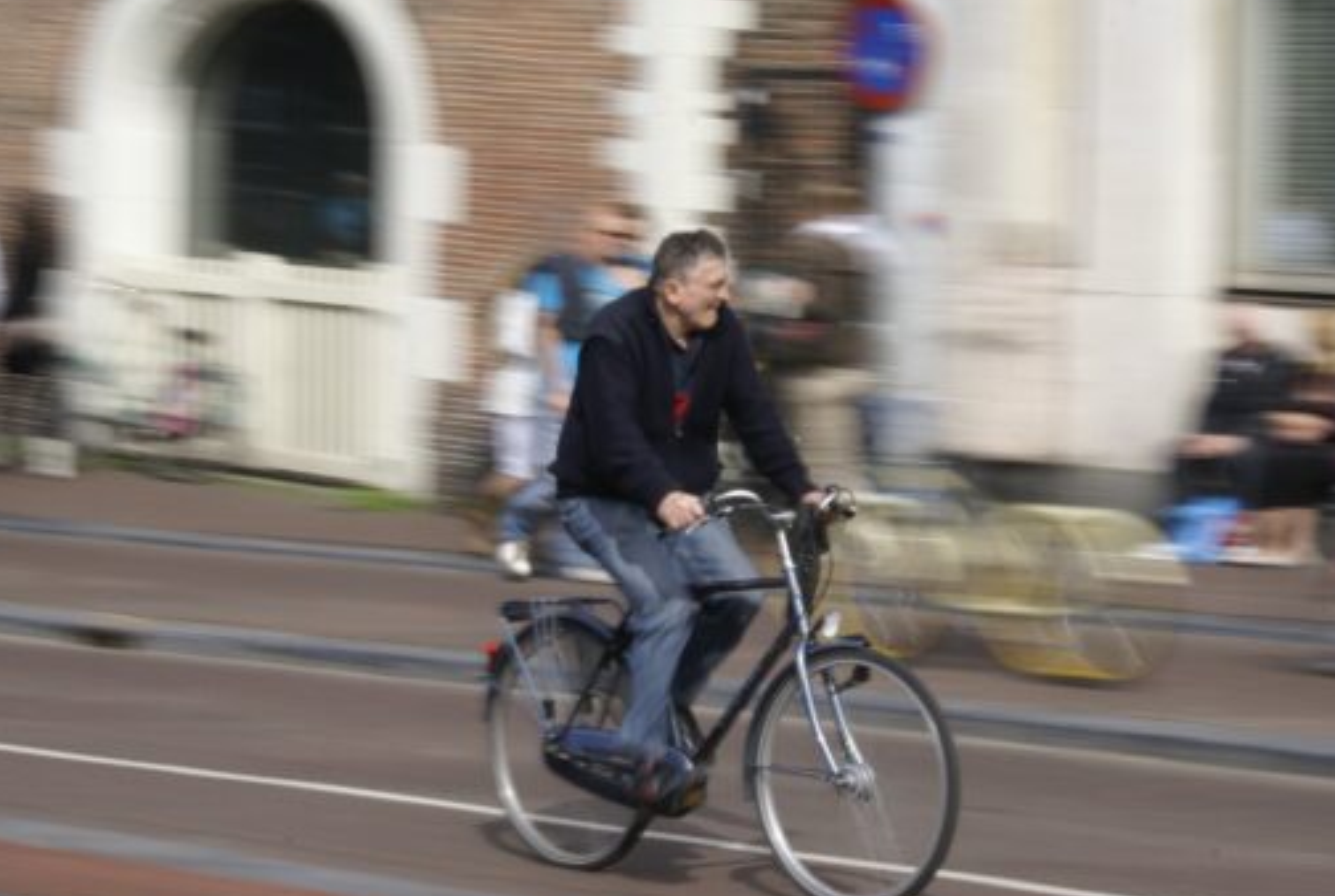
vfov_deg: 11.0
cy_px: 448
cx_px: 739
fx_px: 4644
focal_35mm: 125
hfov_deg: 16.4
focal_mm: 70
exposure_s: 1/15
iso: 100
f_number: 29
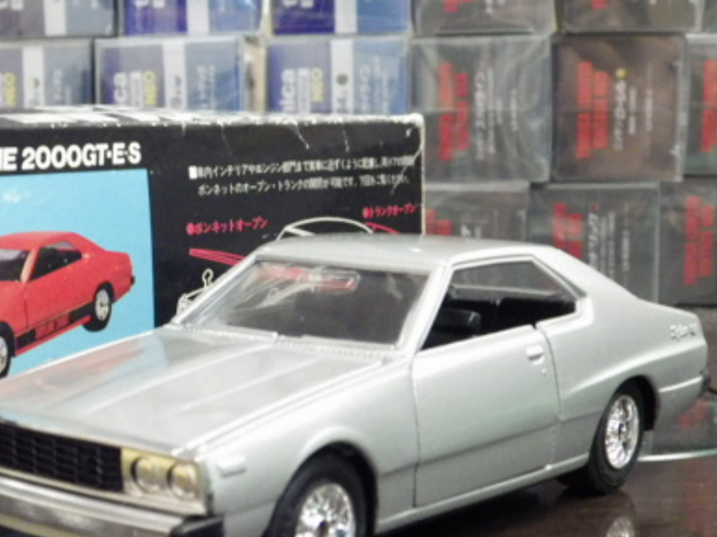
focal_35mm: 83
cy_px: 329
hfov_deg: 23.2
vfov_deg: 17.7
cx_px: 128
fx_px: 1718
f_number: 3.8
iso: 800
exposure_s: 1/25
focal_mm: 9
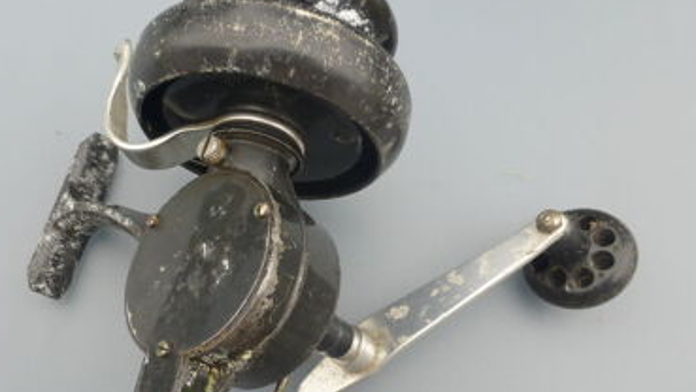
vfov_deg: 34.6
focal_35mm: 34
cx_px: 249
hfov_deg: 57.1
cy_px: 228
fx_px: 628
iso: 100
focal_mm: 4.3
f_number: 3.3
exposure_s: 1/160
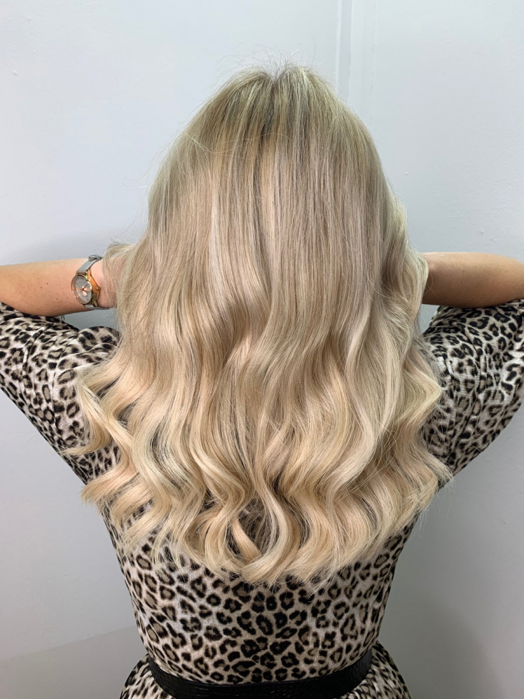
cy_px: 350
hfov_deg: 53.1
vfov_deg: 67.3
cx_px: 262
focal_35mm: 26
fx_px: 525
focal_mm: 4.25
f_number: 1.8
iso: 40
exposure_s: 1/100
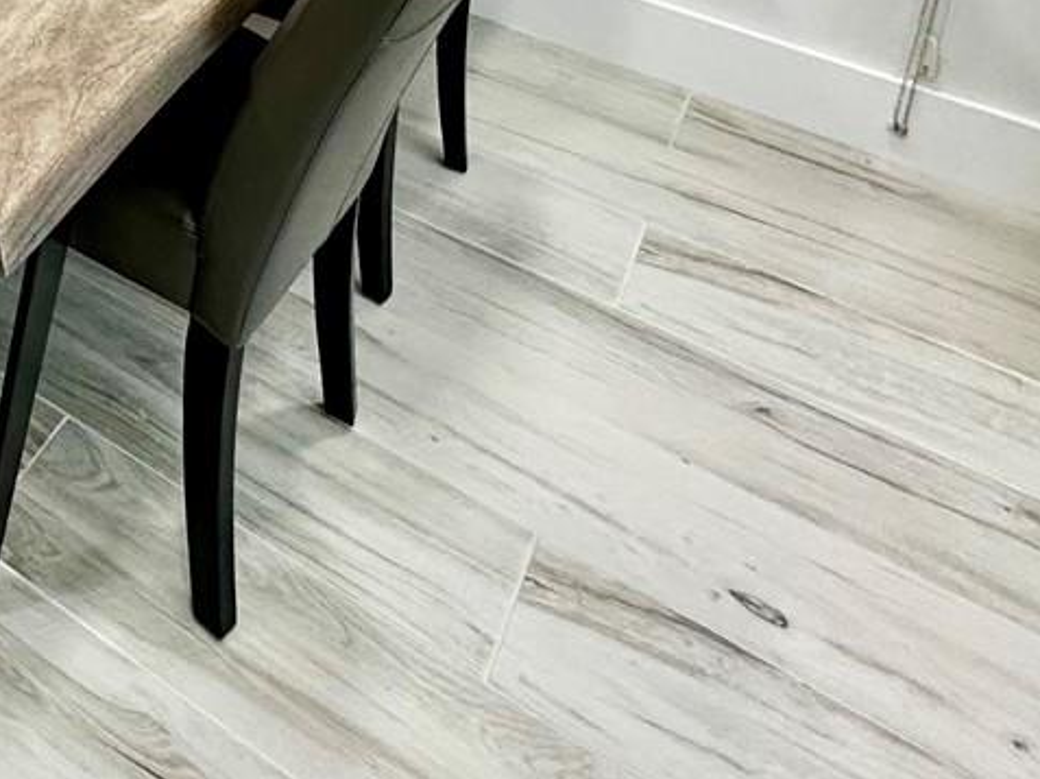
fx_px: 1411
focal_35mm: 47
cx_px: -318
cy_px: -423
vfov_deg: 23.7
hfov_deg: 31.2
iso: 200
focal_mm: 2.22
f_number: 2.2
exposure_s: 1/120
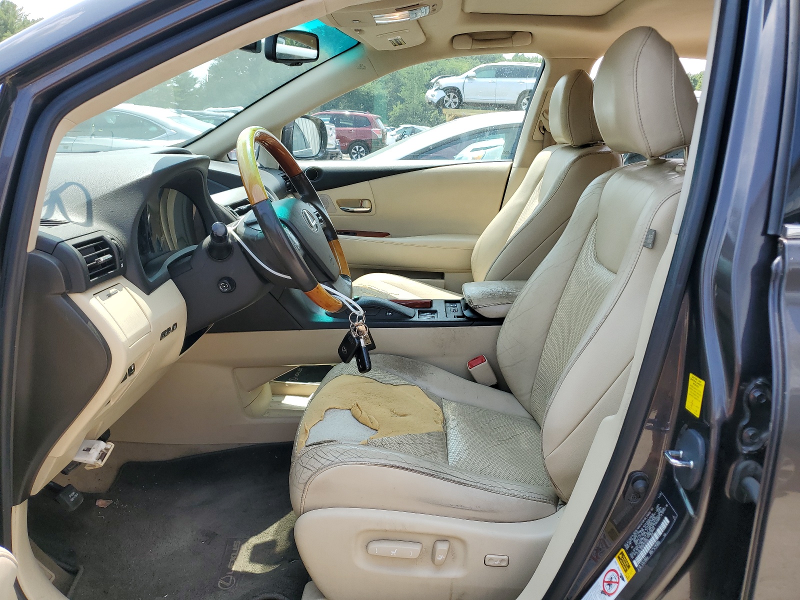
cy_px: 300
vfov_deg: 53.1
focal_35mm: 26
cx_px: 400
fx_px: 601
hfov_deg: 67.3
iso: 50
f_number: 1.5
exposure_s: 1/833
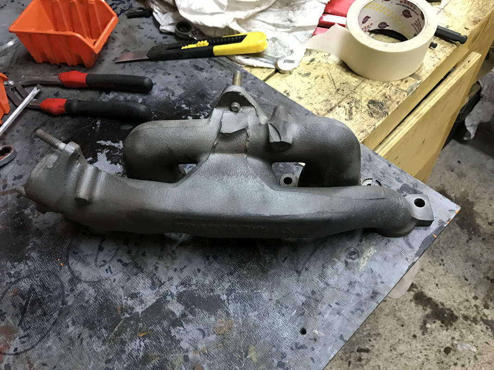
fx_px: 400
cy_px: 185
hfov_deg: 63.4
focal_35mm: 28
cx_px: 247
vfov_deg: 49.7
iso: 100
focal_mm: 3.99
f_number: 1.8
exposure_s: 1/14
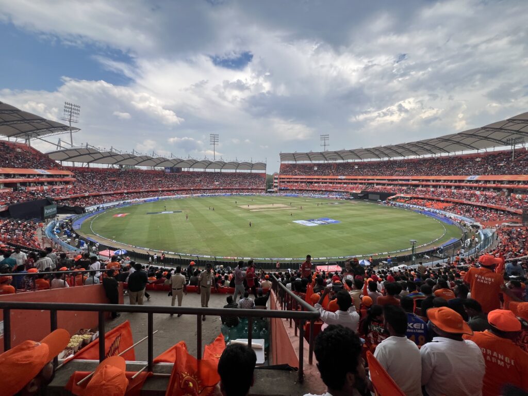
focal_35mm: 13
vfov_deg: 89.9
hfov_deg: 106.2
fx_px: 198
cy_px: 198
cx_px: 264
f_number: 1.8
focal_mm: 1.57
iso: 32
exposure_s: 1/896
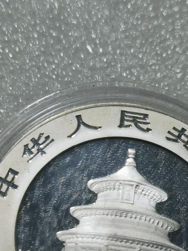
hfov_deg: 12.8
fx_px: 840
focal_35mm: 116
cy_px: 243
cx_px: 124
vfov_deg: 16.7
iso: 50
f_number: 1.9
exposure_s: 1/152
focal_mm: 6.67
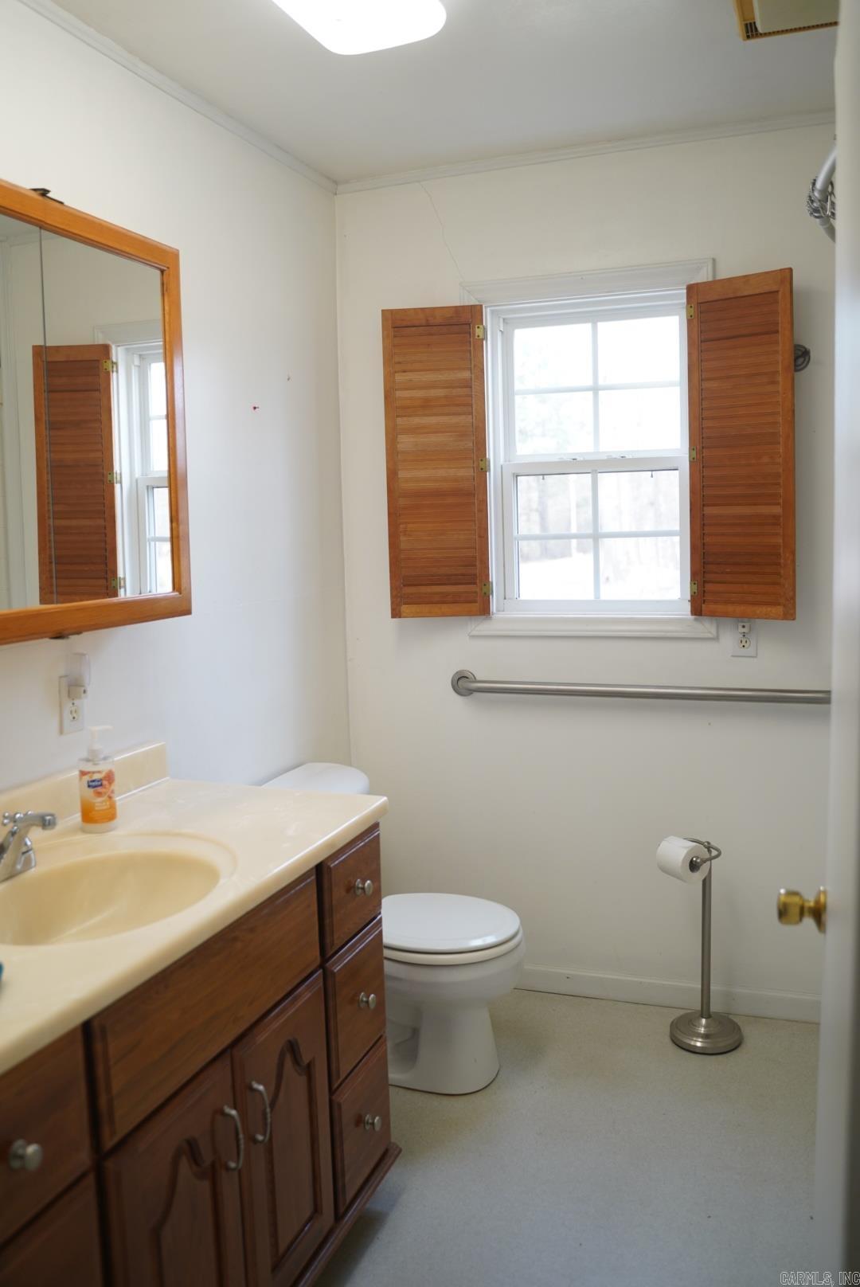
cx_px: 430
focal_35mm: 29
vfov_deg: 63.6
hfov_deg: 45.0
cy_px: 644
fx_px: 1037
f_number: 2.8
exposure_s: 1/320
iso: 800
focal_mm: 29
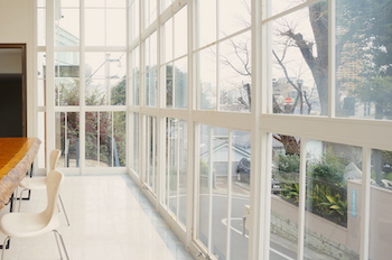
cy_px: 109
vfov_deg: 47.6
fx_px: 293
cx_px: 82
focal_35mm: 27
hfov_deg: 62.2
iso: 100
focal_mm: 10
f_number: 5.6
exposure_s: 1/80
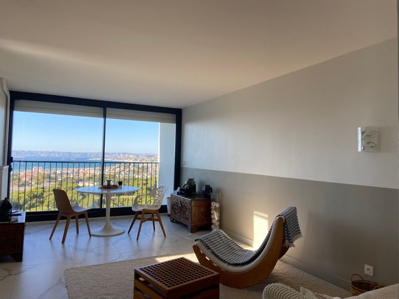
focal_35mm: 26
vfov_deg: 53.1
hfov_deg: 67.3
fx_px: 300
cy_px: 150
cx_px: 200
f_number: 1.8
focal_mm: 4.25
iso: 32
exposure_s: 1/268
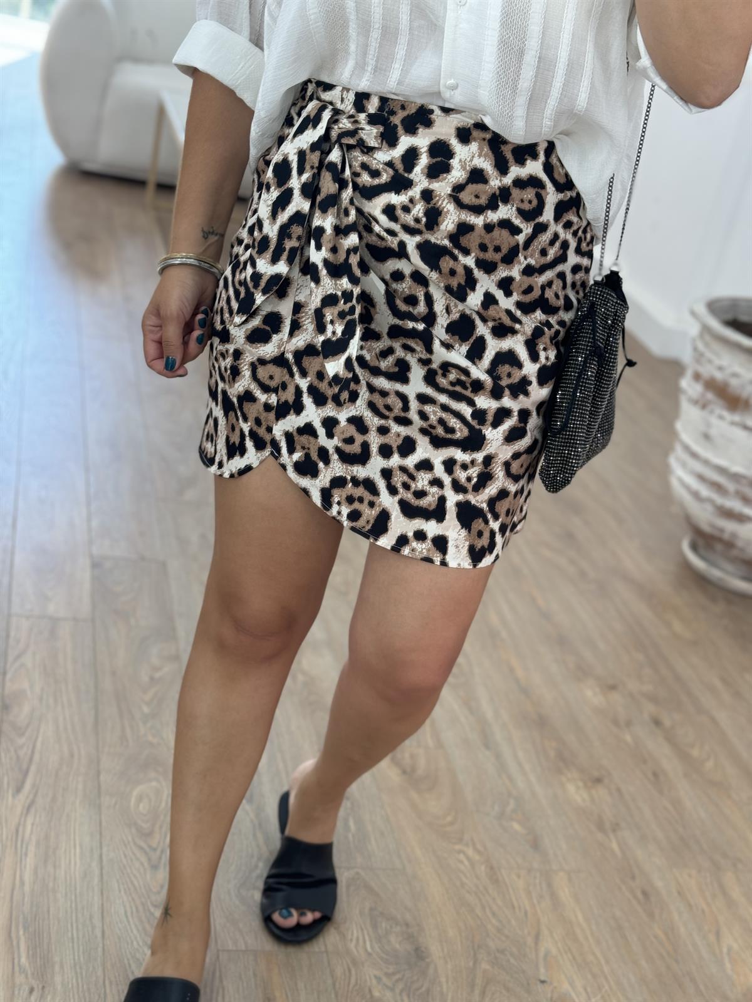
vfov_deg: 39.7
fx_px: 1390
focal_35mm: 48
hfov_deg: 30.3
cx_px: 376
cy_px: 501
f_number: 1.78
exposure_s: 1/100
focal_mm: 6.76
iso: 50
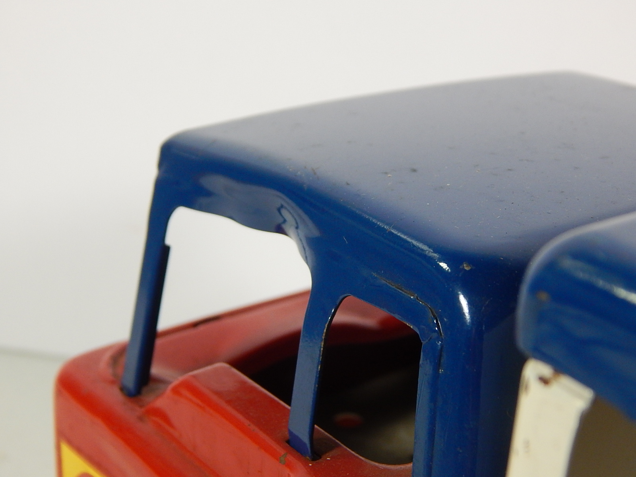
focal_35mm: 61
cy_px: 238
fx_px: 1121
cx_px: 318
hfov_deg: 31.7
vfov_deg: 24.0
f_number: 4
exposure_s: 1/100
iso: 400
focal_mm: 10.9
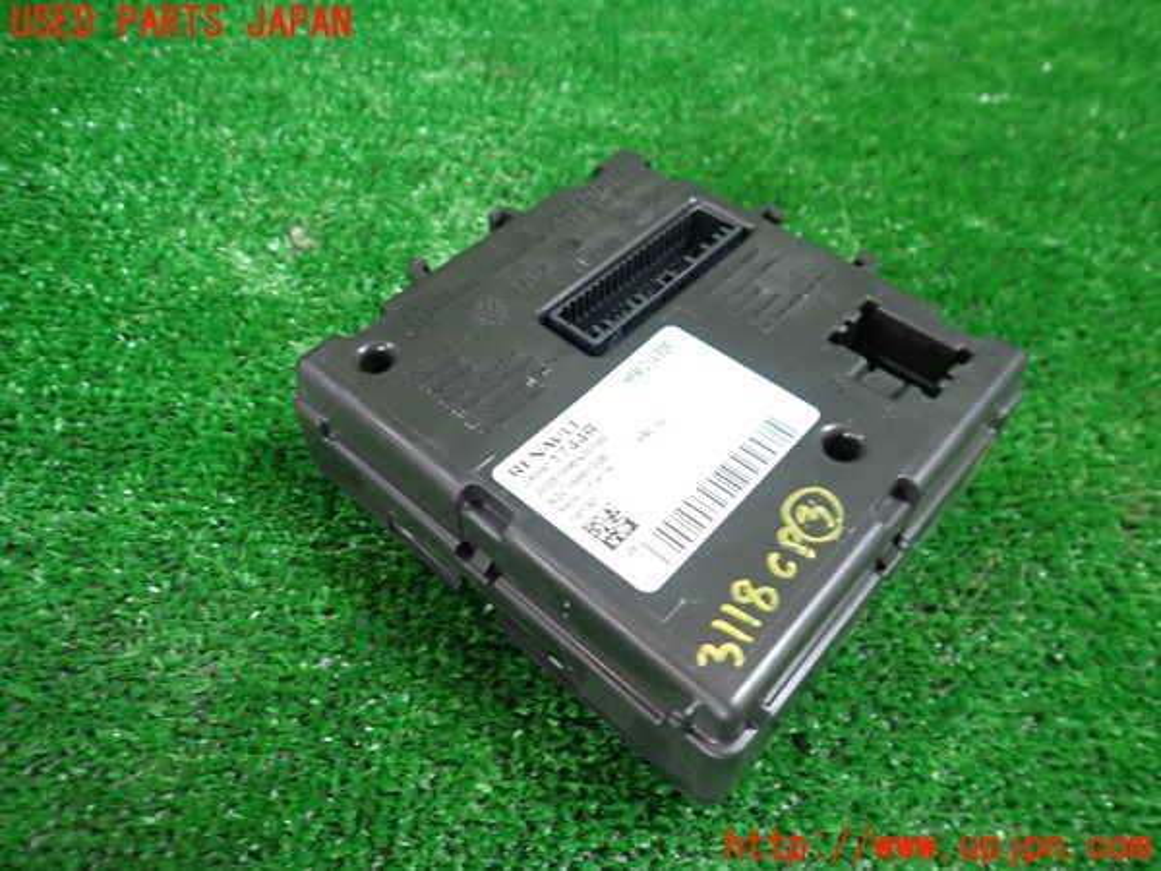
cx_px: 580
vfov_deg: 54.9
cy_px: 436
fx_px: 838
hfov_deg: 69.4
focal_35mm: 25
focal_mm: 4.5
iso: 200
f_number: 2
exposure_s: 1/30
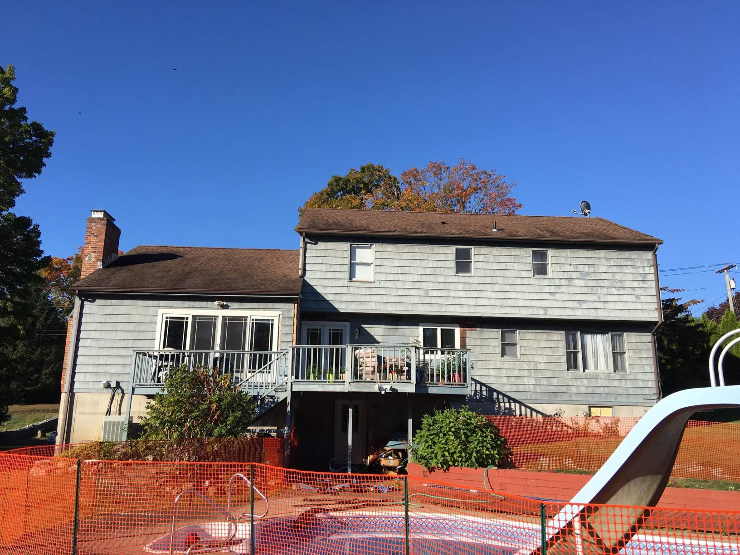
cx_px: 370
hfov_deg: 61.7
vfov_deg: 48.2
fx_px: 620
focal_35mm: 29
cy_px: 278
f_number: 2.2
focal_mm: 4.15
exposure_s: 1/1350
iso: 25
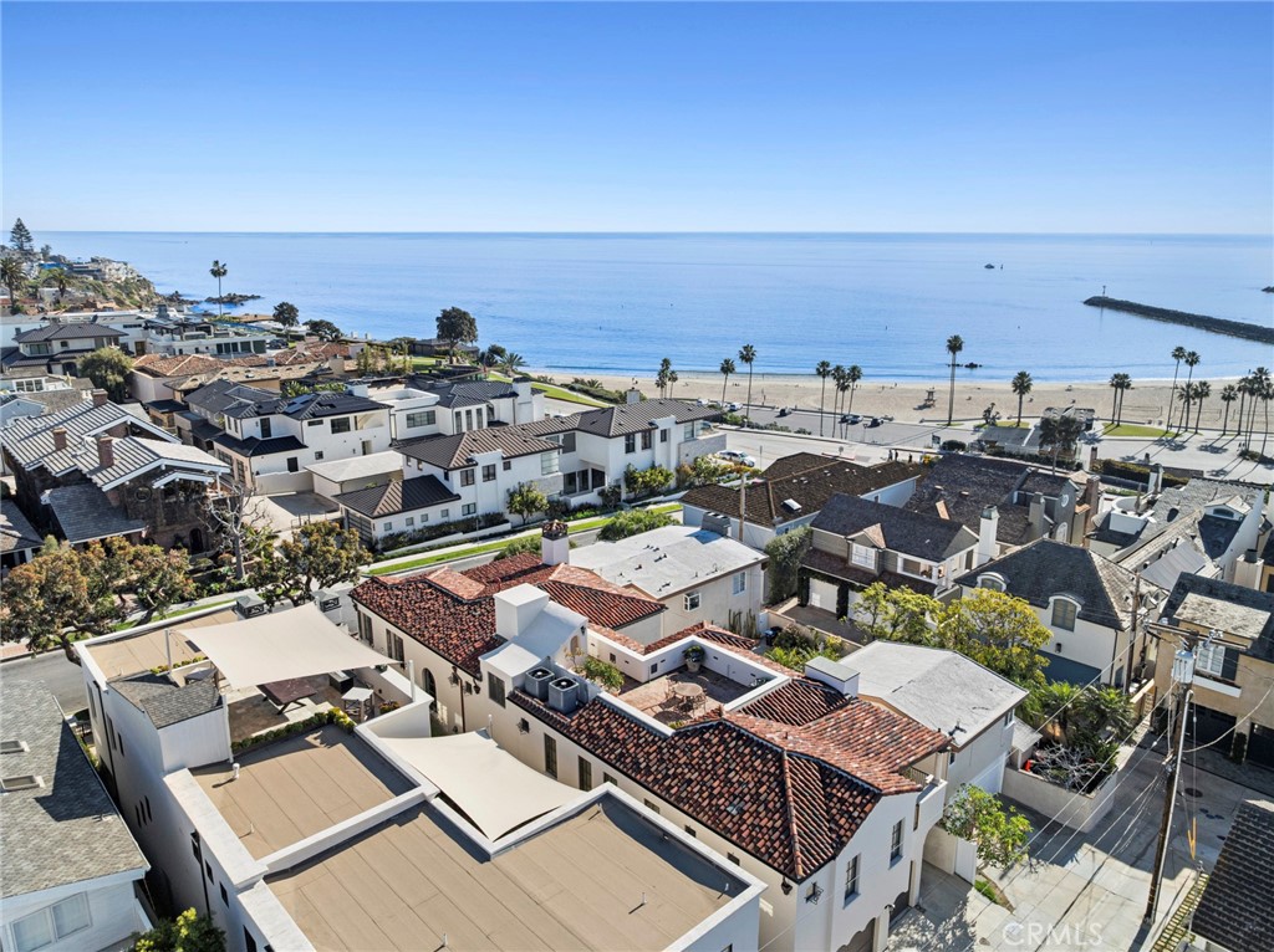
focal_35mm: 24
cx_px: 637
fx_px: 882
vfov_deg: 56.7
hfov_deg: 71.6
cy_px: 476
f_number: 2.8
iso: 160
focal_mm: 12.3
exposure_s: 1/160
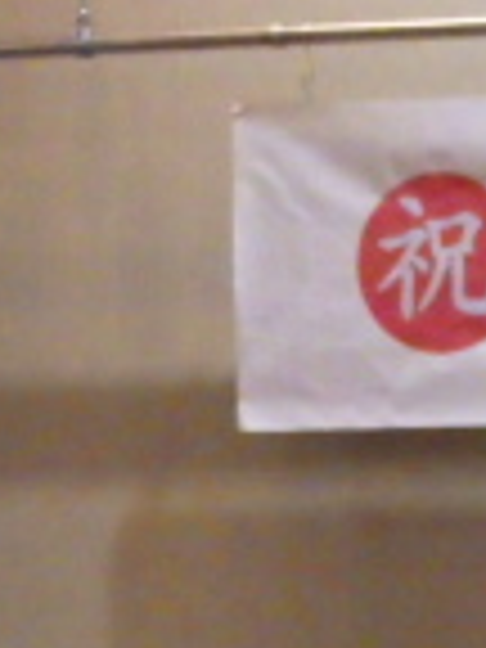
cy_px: 918
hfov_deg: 2.9
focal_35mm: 512
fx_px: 9584
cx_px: 360
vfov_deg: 3.9
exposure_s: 1/100
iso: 1250
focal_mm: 20.6
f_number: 5.2
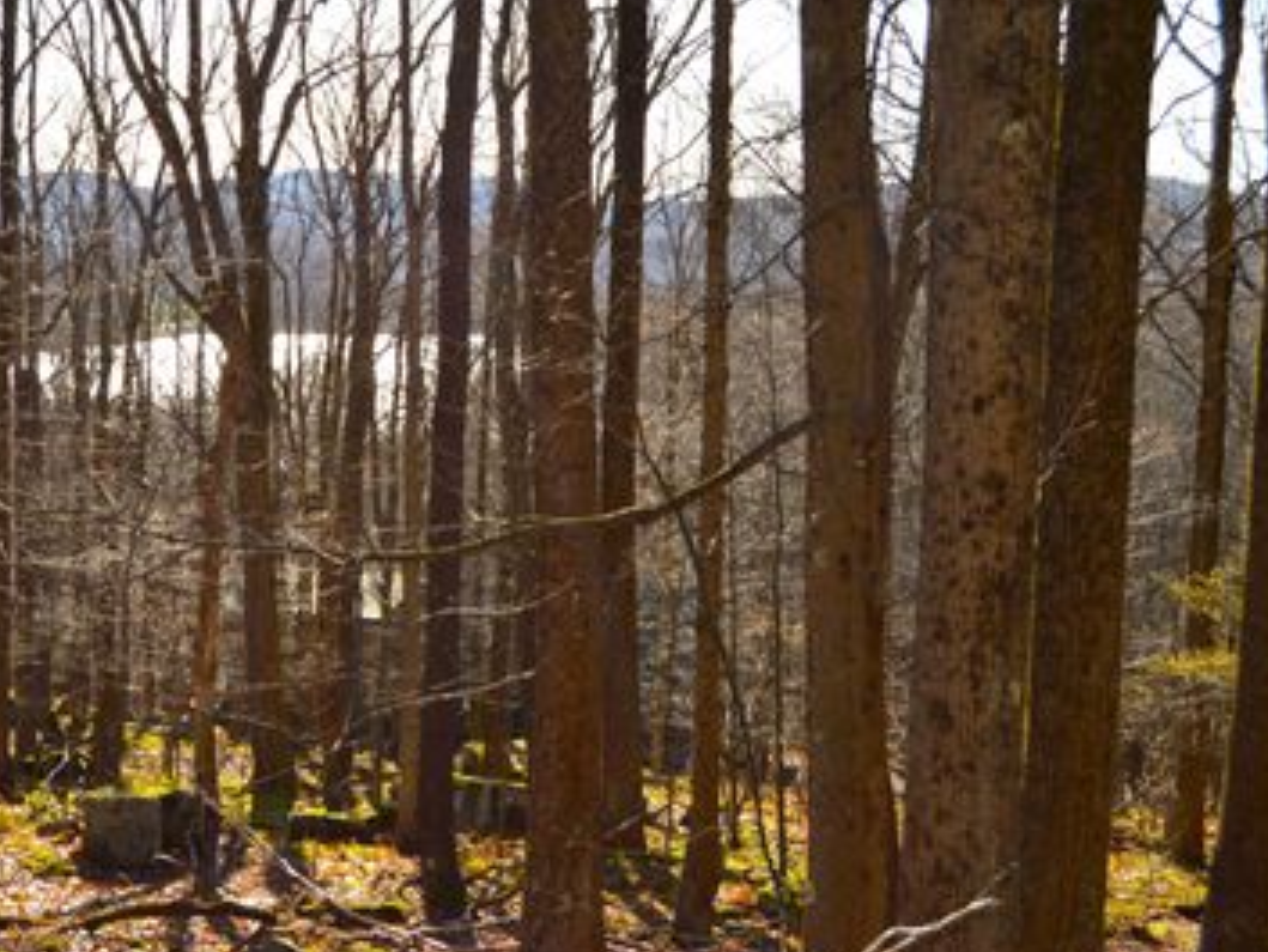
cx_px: 399
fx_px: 1942
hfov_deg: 35.7
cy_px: 420
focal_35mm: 53
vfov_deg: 27.5
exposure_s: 1/200
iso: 100
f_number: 5.6
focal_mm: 26
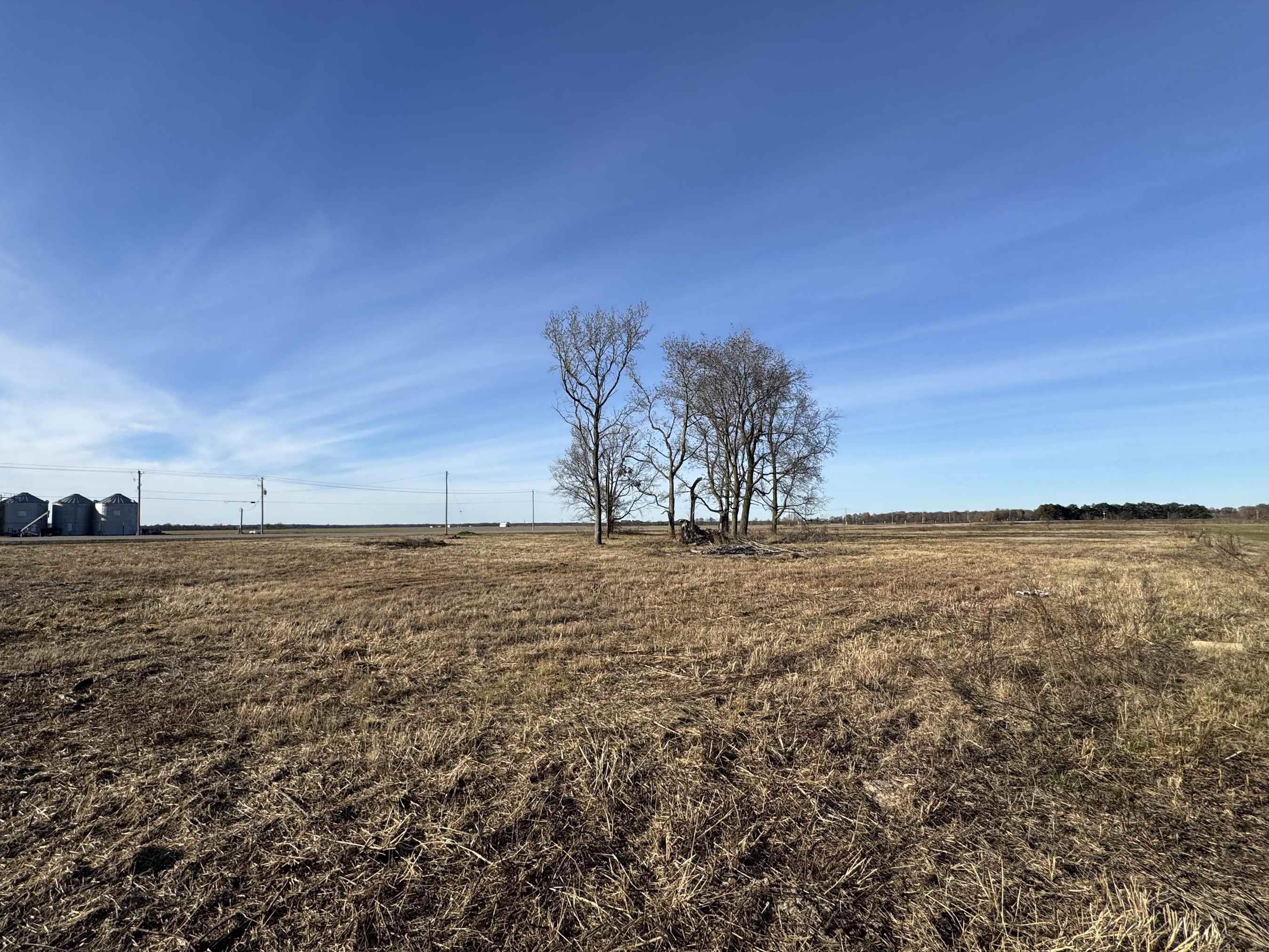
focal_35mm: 16
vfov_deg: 78.1
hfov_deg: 94.0
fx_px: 587
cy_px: 488
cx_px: 554
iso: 50
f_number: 2.2
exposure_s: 1/2415
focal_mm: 2.22
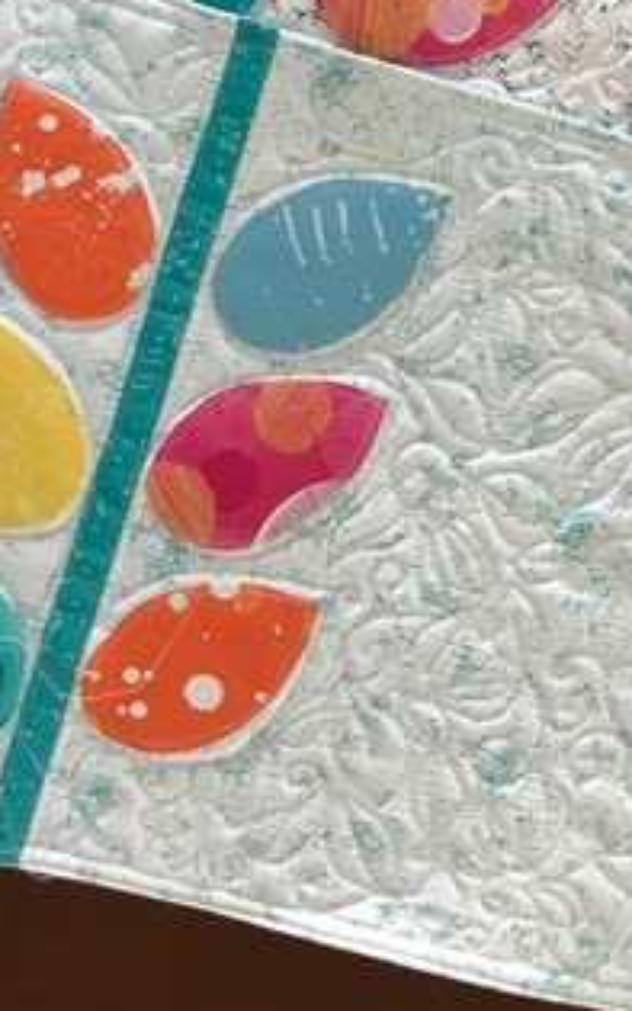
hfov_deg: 19.5
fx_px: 1818
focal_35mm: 66
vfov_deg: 29.2
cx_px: 528
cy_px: 22
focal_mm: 3.99
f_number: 1.8
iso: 40
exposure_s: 1/17
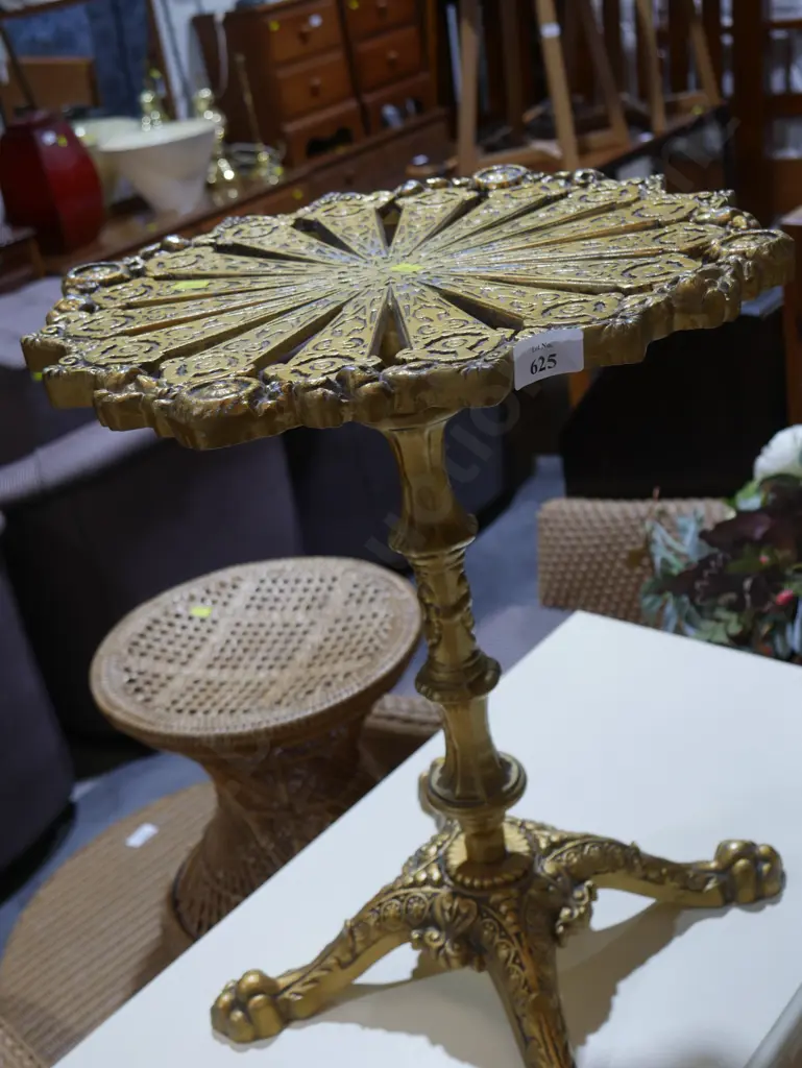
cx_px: 401
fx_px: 1296
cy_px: 534
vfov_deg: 44.8
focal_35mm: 42
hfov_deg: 34.4
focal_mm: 21
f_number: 4.6
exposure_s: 1/60
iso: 250
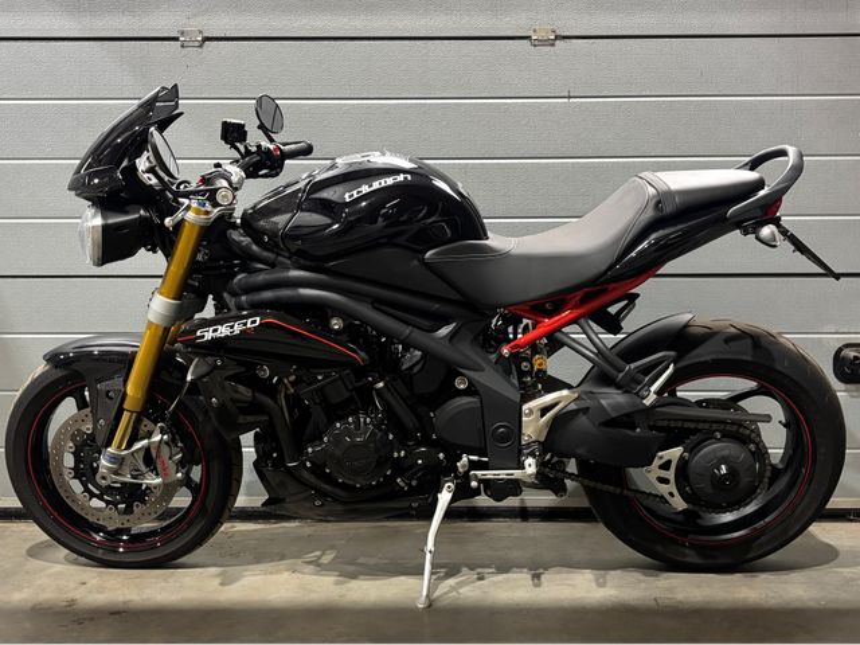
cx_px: 430
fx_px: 646
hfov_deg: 67.3
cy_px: 322
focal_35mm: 26
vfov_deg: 53.1
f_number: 1.6
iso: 320
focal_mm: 5.96
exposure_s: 1/50
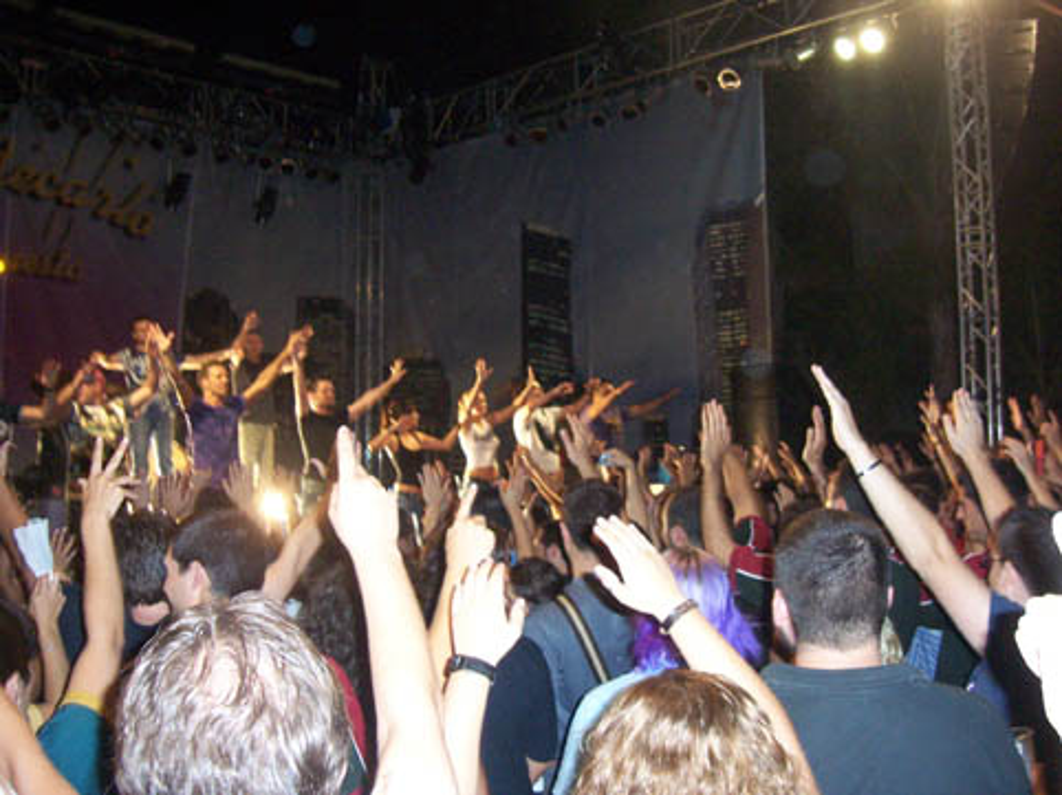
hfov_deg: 51.4
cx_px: 531
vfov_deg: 39.6
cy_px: 398
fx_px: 1104
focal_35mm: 36
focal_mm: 6
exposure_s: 1/60
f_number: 3
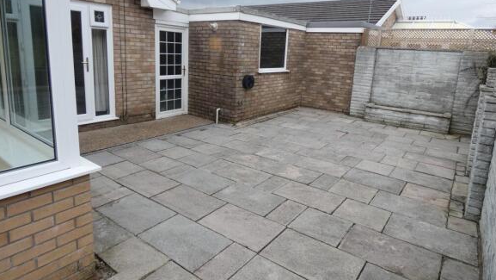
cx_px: 247
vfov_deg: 51.1
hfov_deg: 81.2
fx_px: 289
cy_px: 110
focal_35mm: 22
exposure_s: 1/250
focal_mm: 3.6
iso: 80
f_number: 2.8
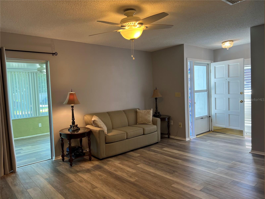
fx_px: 199
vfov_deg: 53.1
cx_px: 132
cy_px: 100
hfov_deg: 67.3
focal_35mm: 26
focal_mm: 5.7
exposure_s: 1/120
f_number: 1.5
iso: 64
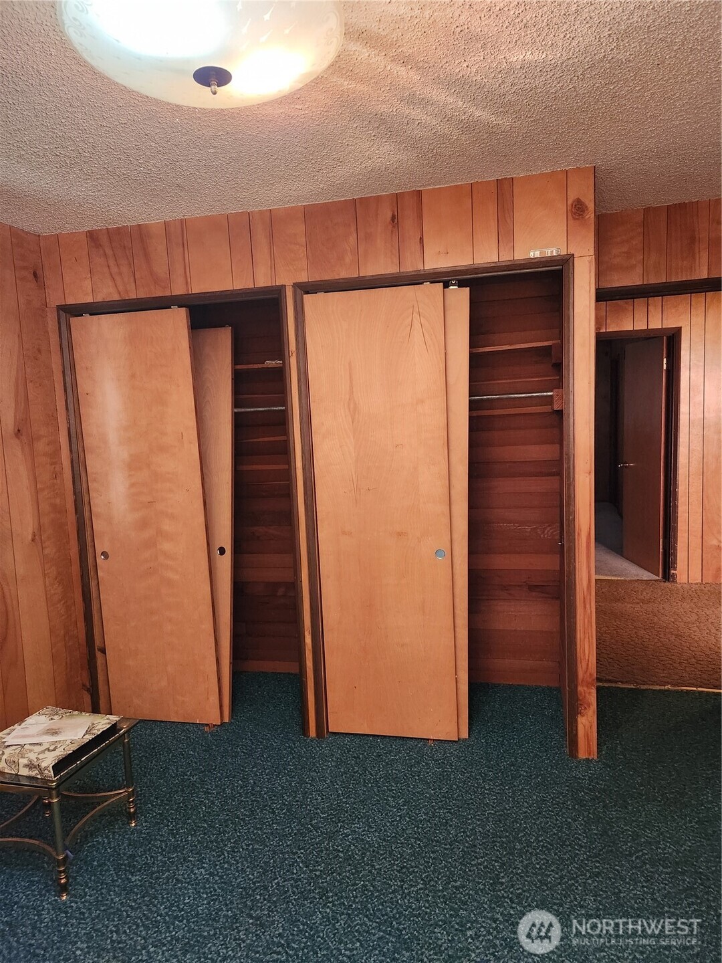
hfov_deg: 58.9
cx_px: 361
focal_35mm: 23
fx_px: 640
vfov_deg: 73.9
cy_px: 482
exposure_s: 1/60
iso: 800
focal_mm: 5.4
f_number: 1.8
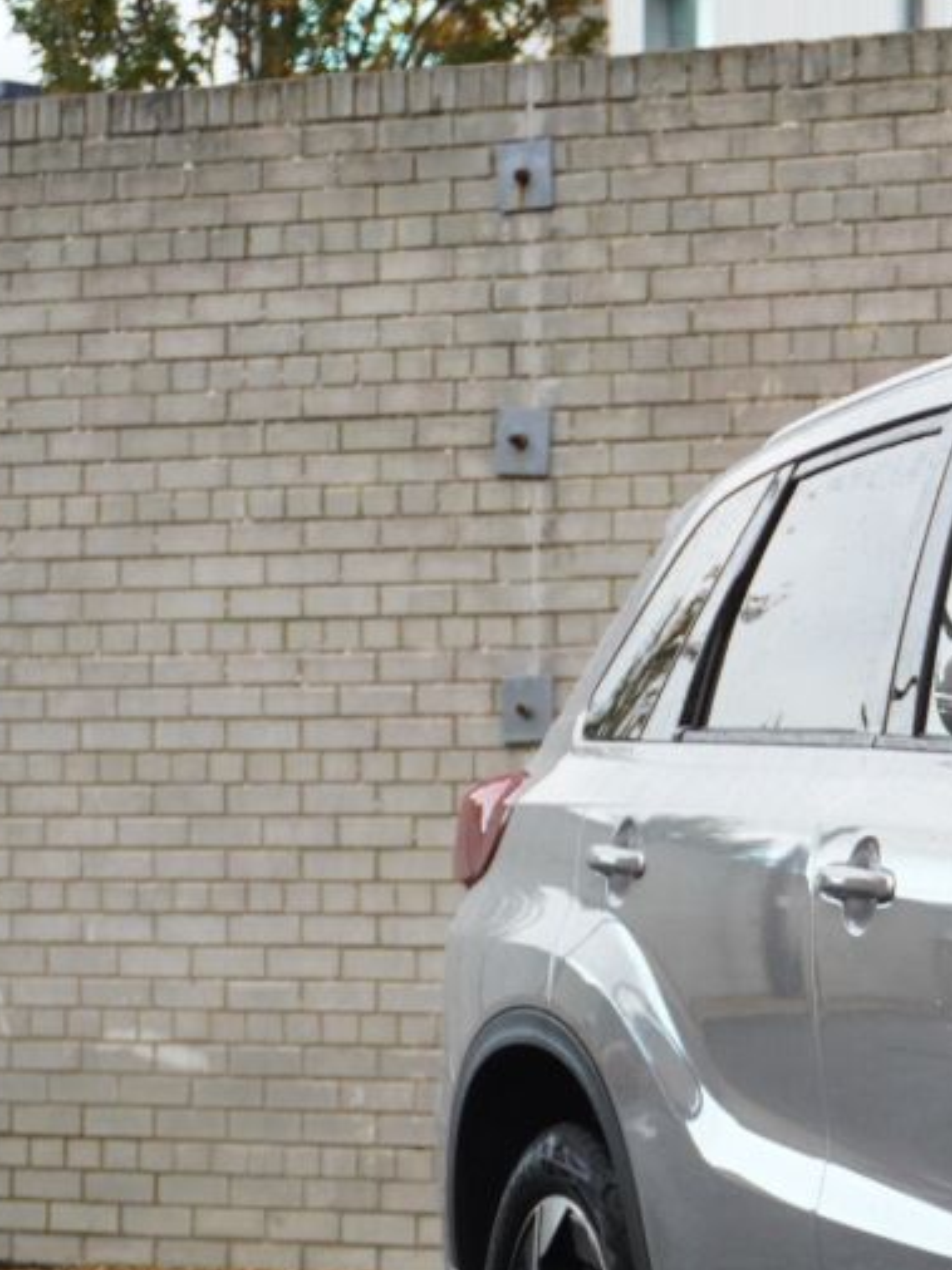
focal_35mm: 160
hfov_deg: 8.9
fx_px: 5854
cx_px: 1731
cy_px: 1087
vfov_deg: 12.3
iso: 640
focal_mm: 35
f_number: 5.6
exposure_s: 1/160
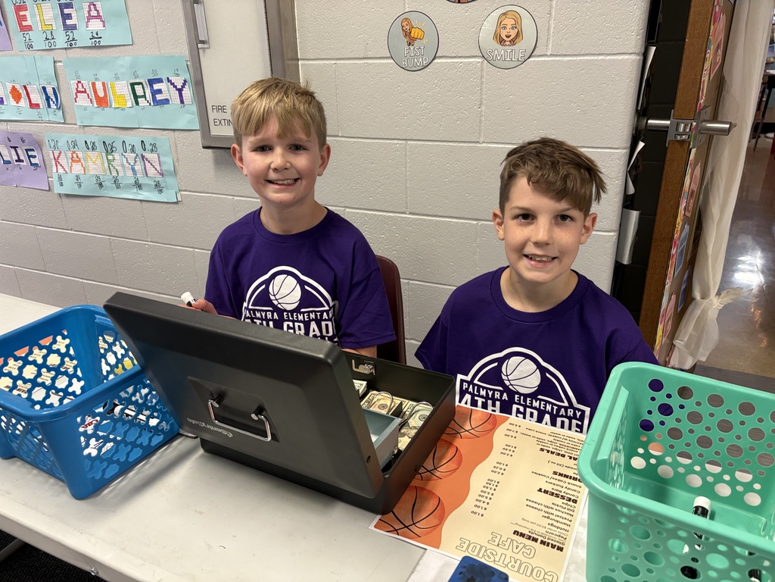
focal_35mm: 26
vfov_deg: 53.1
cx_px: 388
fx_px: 582
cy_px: 291
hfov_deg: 67.3
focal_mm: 5.96
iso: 250
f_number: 1.6
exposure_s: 1/60
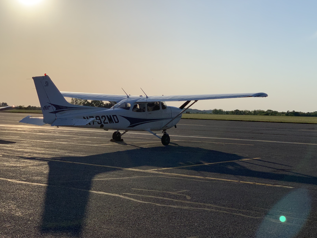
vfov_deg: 22.6
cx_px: 158
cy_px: 109
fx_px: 595
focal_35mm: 65
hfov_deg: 29.8
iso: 16
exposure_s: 1/4348
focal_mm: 6
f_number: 2.4
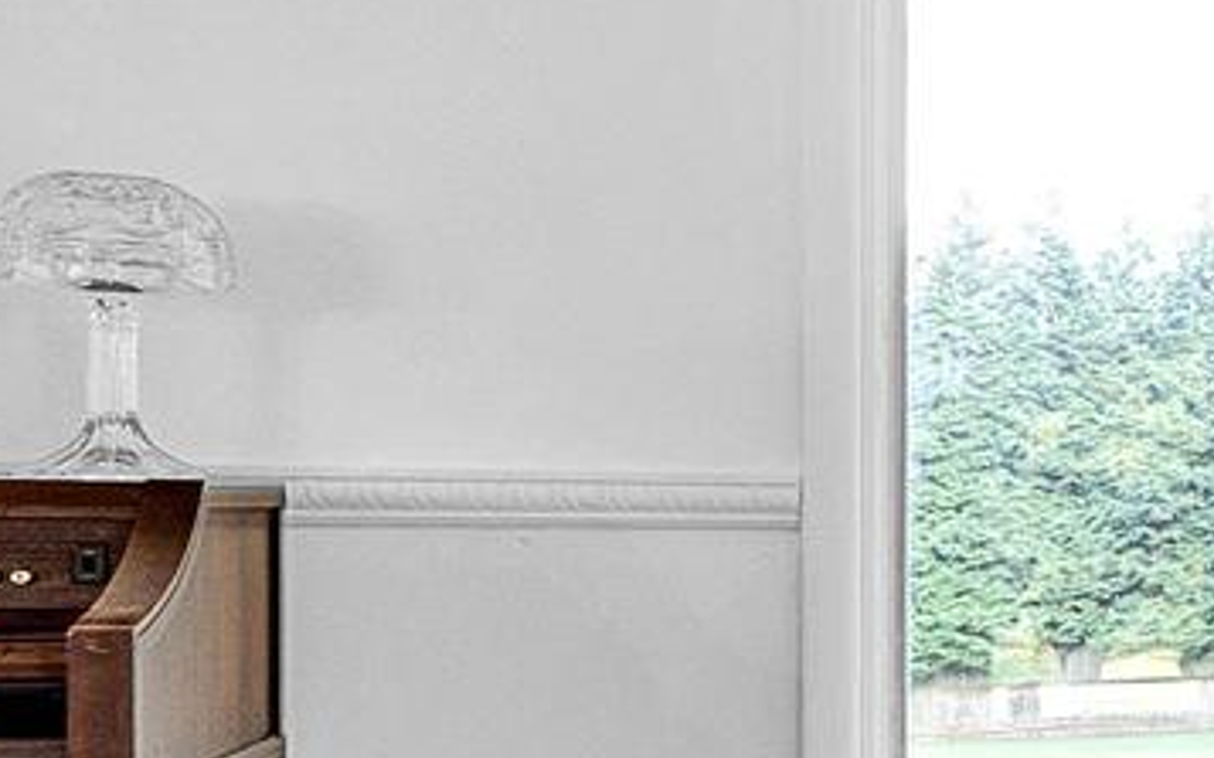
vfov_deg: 17.0
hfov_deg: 14.3
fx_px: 2514
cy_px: 583
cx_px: 3054
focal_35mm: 76
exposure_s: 1/5
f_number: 8
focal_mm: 13
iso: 200
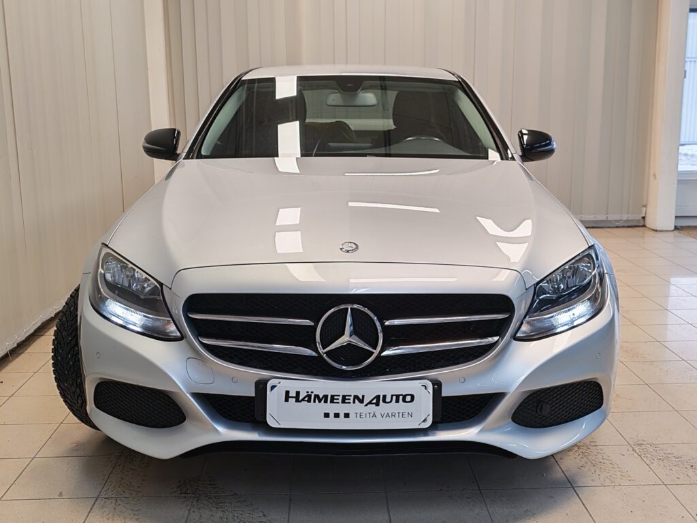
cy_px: 262
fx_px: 785
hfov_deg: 47.9
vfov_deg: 36.8
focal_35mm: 39
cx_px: 348
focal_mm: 5.4
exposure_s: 1/99
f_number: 1.6
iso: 50
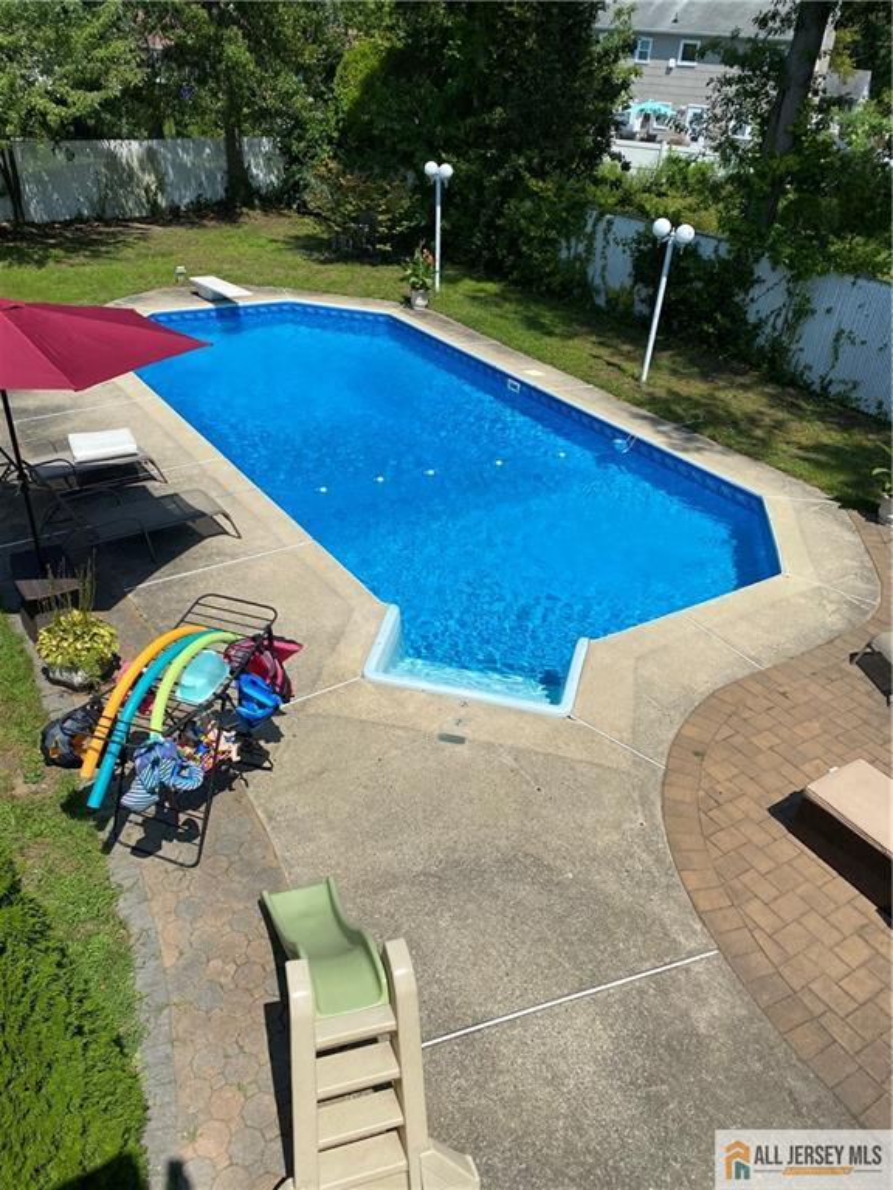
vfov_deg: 67.3
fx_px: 894
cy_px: 595
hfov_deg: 53.1
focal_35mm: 26
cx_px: 446
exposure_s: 1/3846
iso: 32
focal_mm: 4.25
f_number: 1.8
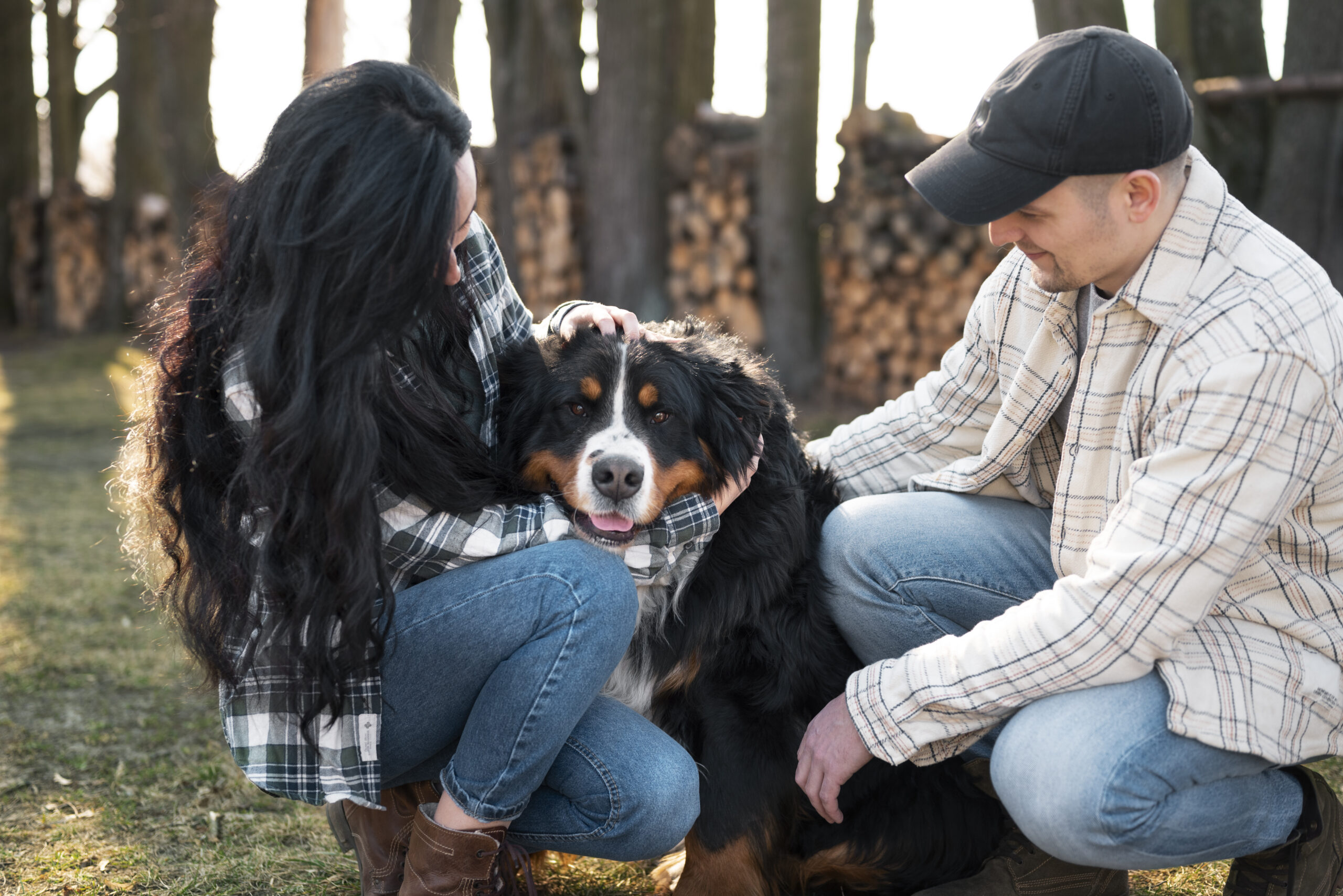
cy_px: 448
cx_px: 672
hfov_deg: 39.6
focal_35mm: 50
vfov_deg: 27.0
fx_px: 1866
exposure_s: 1/500
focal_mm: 50
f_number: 2.5
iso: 160
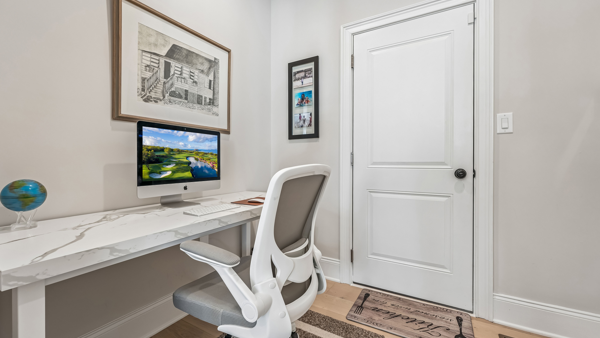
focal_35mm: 15
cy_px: 161
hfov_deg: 103.0
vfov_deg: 70.5
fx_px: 239
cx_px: 296
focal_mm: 14
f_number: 8
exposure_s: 1/4
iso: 100
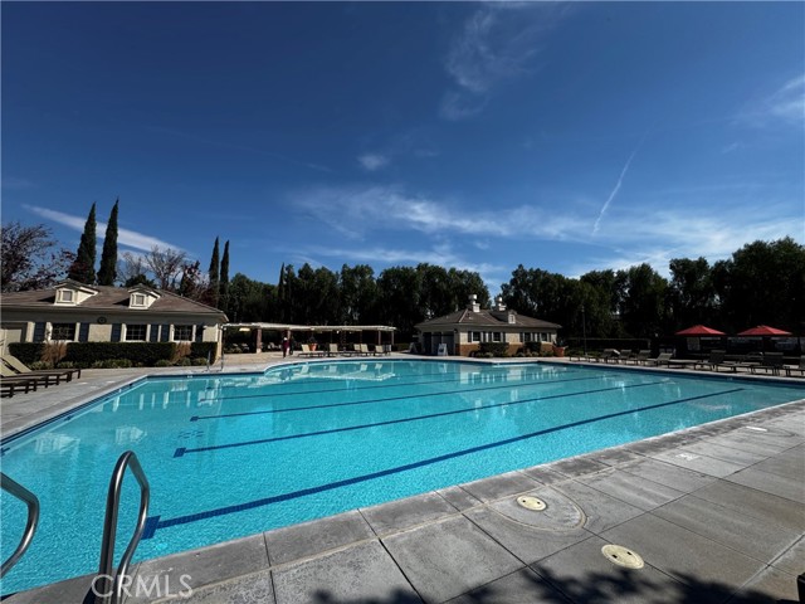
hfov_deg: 102.1
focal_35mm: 14
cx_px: 402
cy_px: 302
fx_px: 326
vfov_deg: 85.7
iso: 50
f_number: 2.2
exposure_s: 1/2985
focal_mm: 2.22
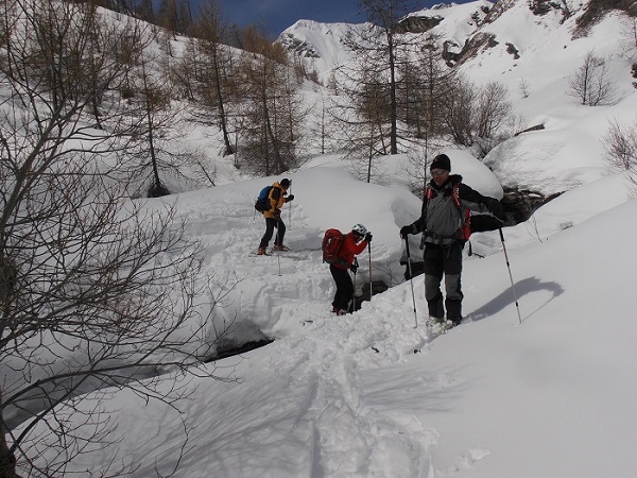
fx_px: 552
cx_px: 318
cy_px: 239
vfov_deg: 46.8
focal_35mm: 30
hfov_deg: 60.0
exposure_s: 1/2000
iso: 80
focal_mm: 5.25
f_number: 8.8
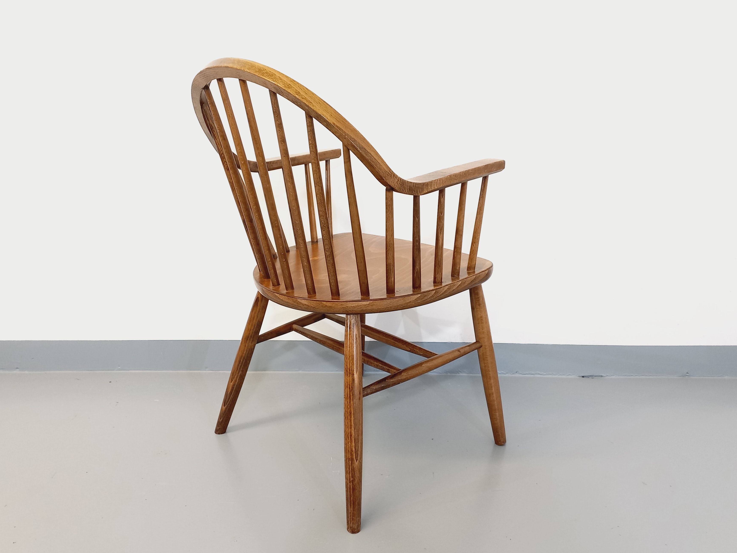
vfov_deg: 48.2
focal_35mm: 29
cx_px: 365
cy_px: 261
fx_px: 617
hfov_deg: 61.7
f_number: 1.8
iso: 250
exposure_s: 1/49
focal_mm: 4.65
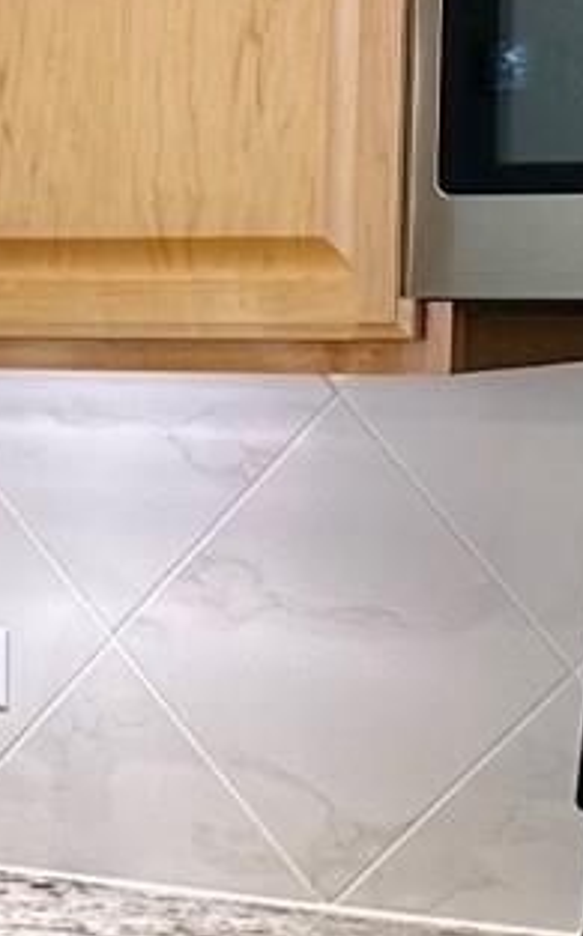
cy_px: 882
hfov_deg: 7.7
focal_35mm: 164
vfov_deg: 12.7
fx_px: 4179
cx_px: -526
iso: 125
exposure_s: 1/60
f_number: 1.78
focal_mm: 6.86
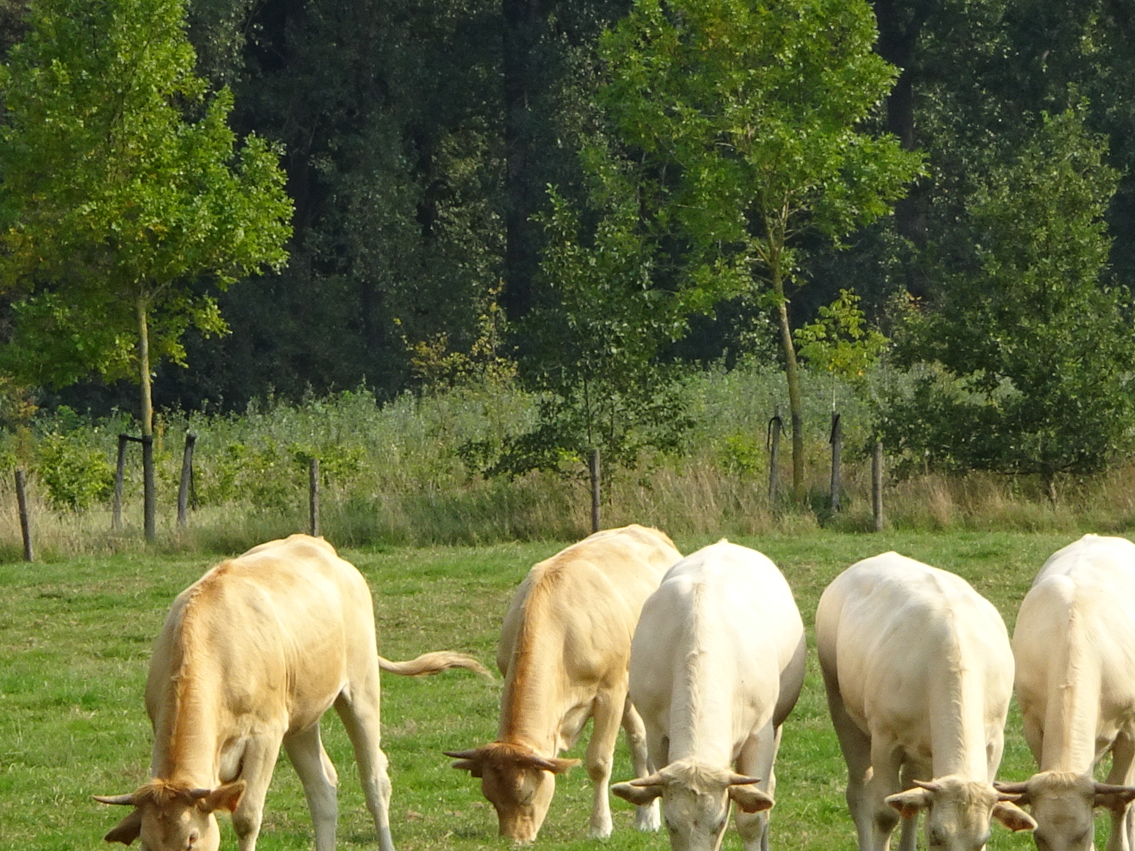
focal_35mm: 447
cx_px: 414
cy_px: 828
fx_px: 14656
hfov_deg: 4.4
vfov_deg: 3.3
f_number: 5.6
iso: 80
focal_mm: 31.31
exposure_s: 1/200
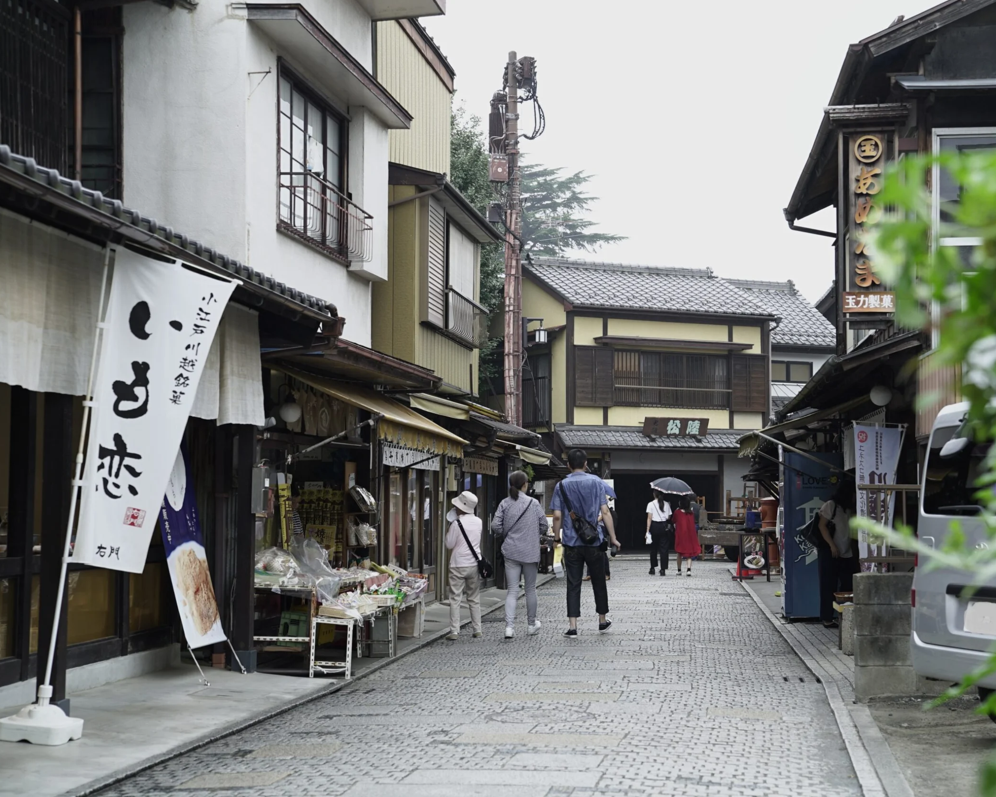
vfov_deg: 25.8
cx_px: 569
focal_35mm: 59
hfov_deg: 31.9
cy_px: 398
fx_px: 1739
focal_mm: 52
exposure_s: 1/160
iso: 100
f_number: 3.5
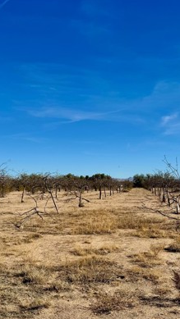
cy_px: 183
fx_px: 365
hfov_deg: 27.5
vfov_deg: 47.2
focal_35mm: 43
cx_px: 124
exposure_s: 1/9009
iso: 80
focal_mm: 6.76
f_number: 1.78
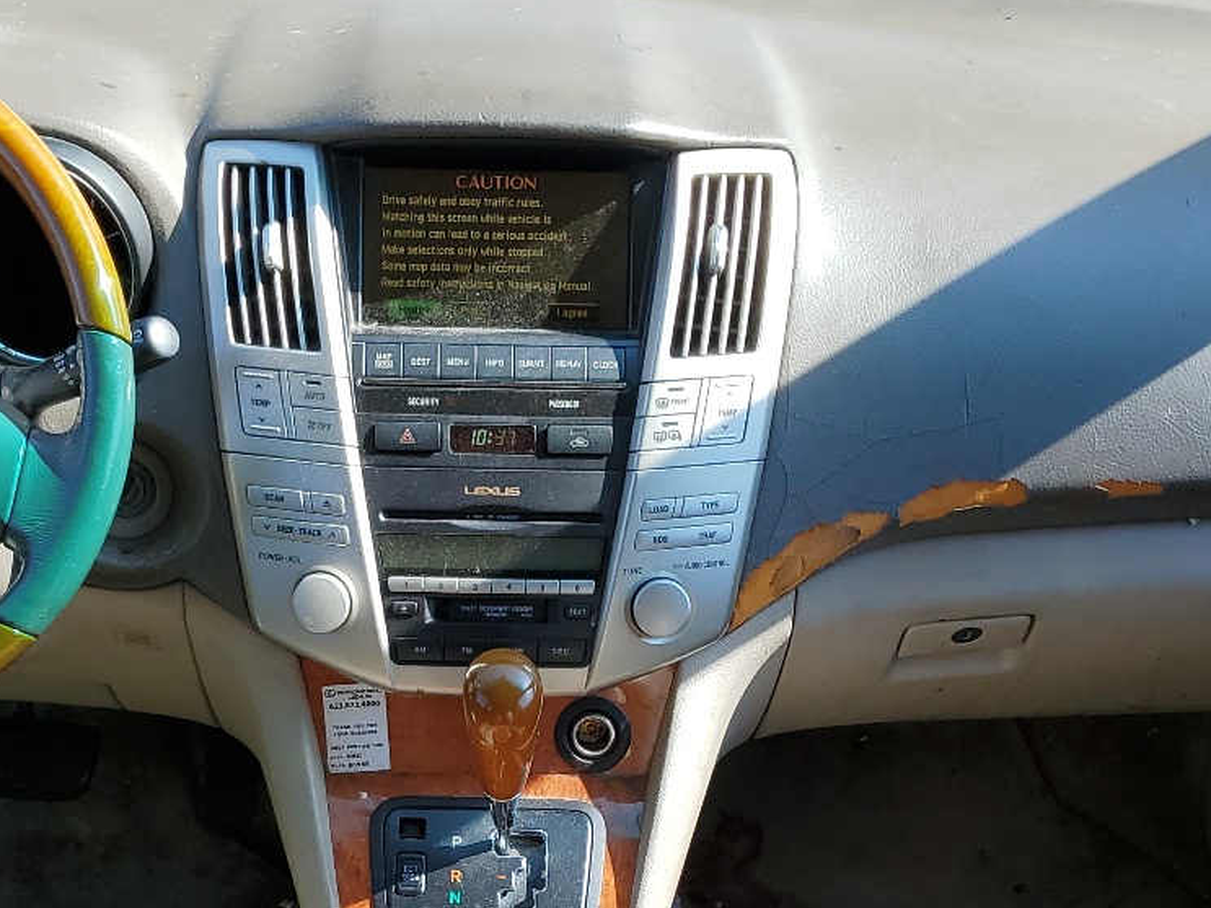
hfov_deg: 34.3
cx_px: 522
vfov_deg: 24.5
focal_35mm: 56
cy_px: 973
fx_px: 1959
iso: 50
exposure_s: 1/500
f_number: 1.5
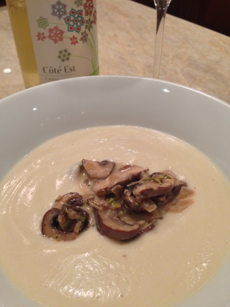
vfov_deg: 55.4
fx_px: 292
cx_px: 115
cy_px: 154
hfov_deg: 42.9
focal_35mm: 33
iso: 80
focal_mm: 4.12
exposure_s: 1/20
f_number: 2.4
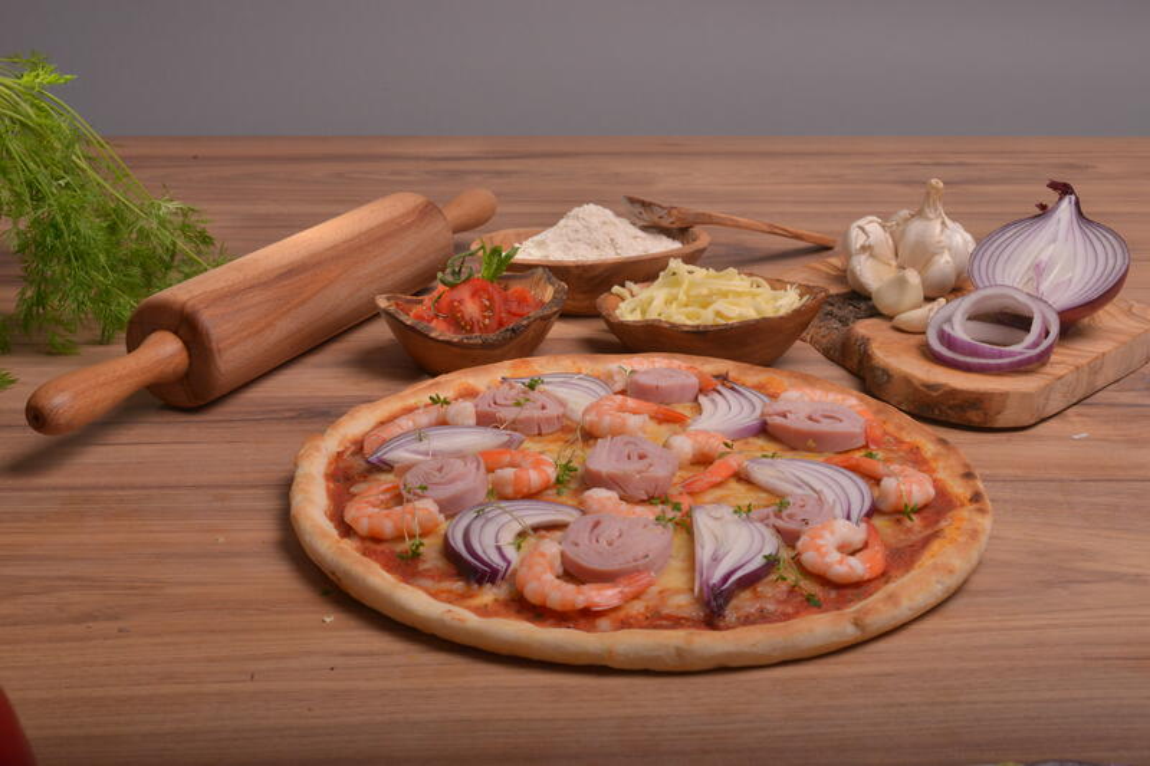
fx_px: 1597
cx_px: 575
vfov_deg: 27.0
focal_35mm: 50
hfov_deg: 39.6
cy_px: 383
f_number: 16
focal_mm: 50
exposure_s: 1/250
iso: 1000
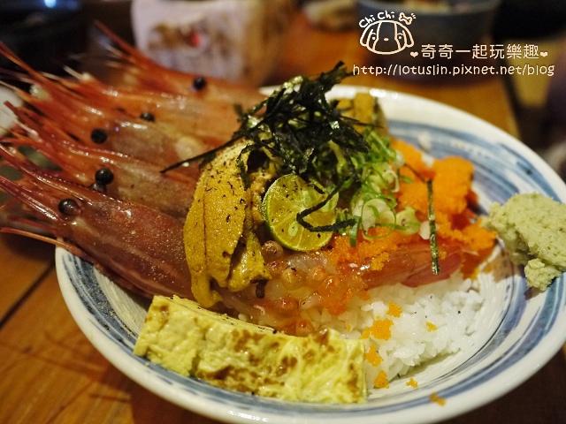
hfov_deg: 63.4
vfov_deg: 49.7
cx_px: 283
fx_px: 458
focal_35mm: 28
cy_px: 212
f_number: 2.5
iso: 800
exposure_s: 1/60
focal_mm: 14
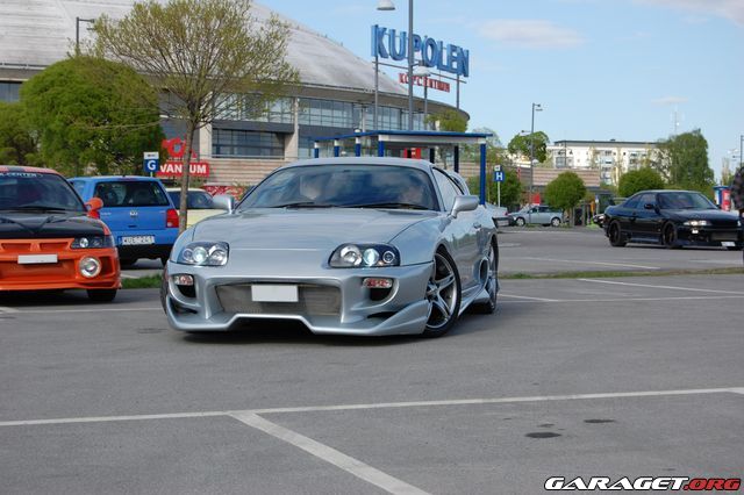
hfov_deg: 24.6
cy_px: 248
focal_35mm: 82
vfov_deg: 16.5
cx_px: 372
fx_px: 1704
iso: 200
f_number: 8
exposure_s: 1/250
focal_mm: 55
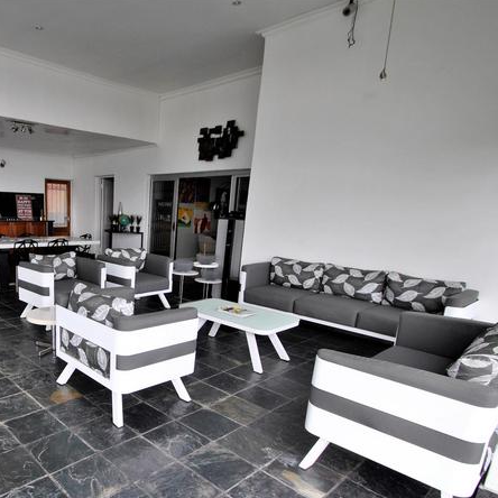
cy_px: 296
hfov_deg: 63.1
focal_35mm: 23
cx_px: 121
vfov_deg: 66.7
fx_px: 374
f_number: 4.5
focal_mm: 10
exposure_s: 1/80
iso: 200
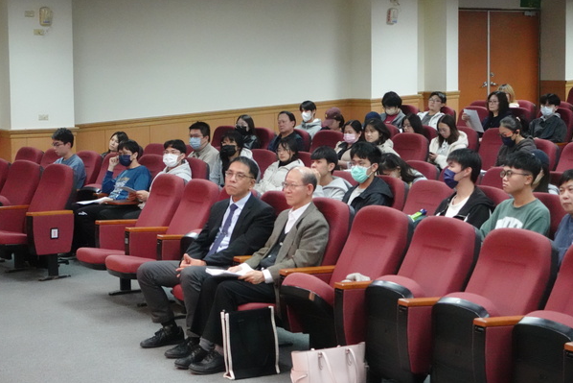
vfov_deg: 16.7
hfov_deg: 24.8
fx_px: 1305
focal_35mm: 82
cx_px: 291
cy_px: 166
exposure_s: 1/200
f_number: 4
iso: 5000
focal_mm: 25.7
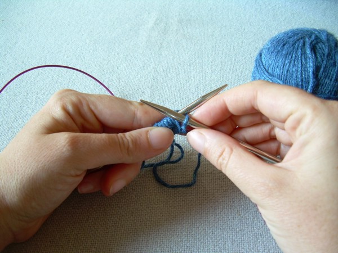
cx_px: 169
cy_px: 126
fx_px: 371
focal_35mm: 38
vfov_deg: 37.7
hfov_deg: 49.0
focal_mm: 6.3
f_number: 2.8
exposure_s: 1/4.8
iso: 50
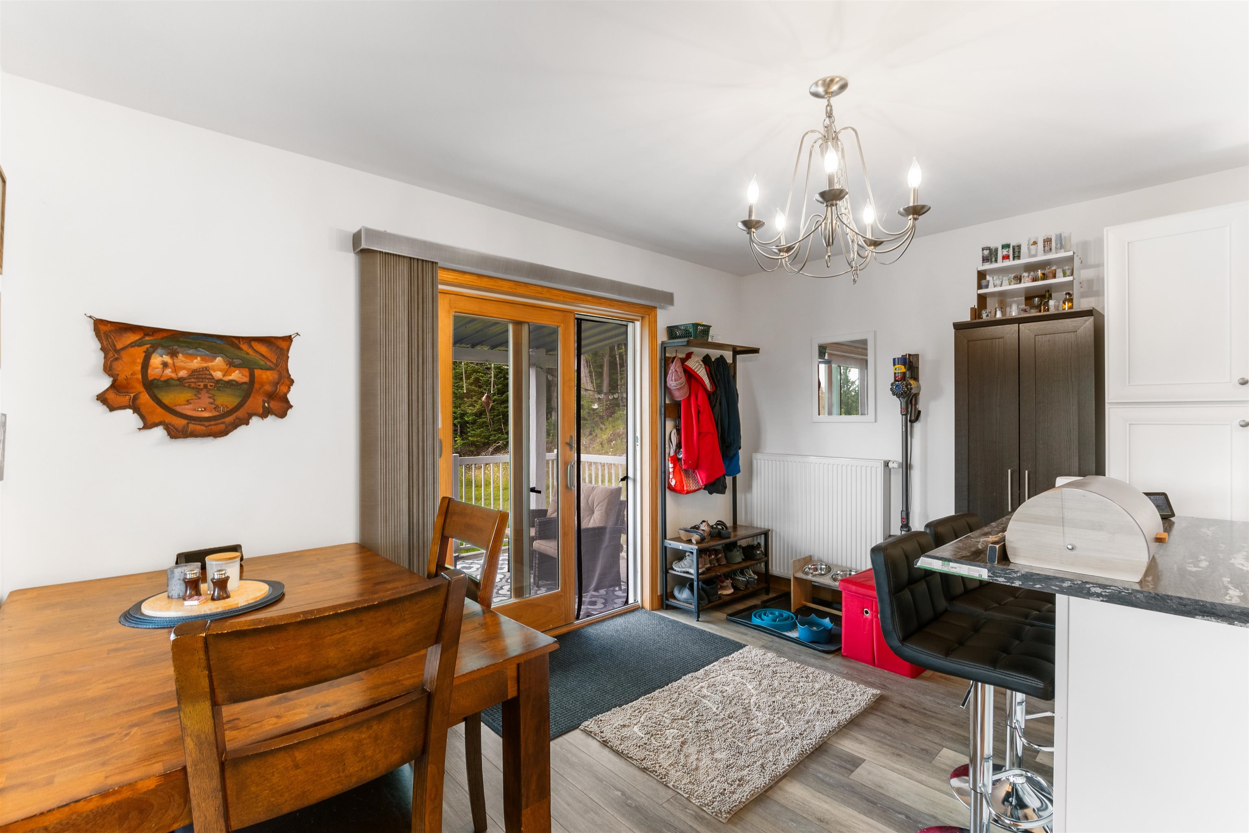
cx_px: 624
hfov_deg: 100.4
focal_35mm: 15
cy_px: 416
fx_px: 520
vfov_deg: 77.3
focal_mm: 10
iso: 100
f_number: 8
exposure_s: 1/3
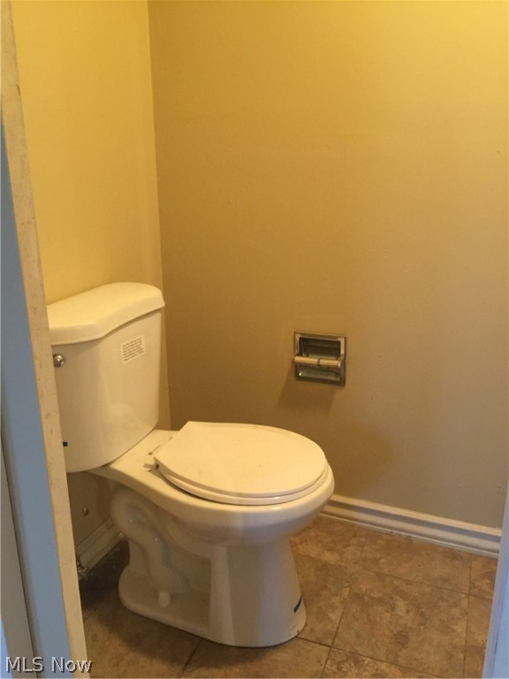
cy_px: 340
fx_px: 569
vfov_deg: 61.7
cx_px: 254
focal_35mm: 29
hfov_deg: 48.2
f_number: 2.2
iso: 125
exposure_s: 1/10
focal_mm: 4.15
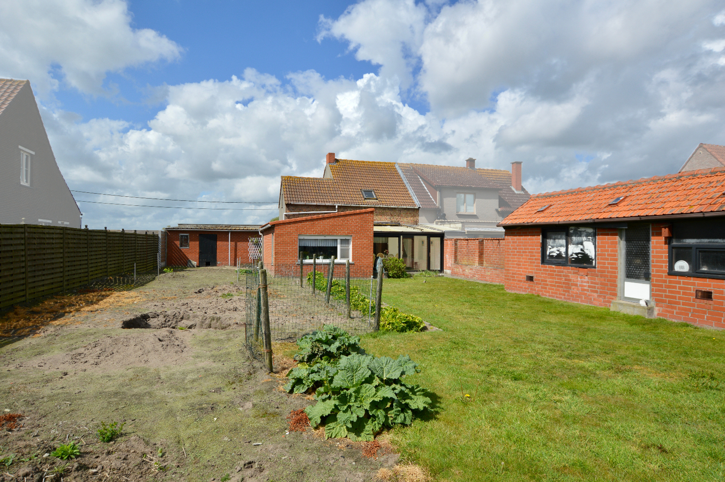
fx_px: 423
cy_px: 241
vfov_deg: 59.4
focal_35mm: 21
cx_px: 362
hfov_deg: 81.2
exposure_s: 1/320
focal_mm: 14
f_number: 9
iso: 100
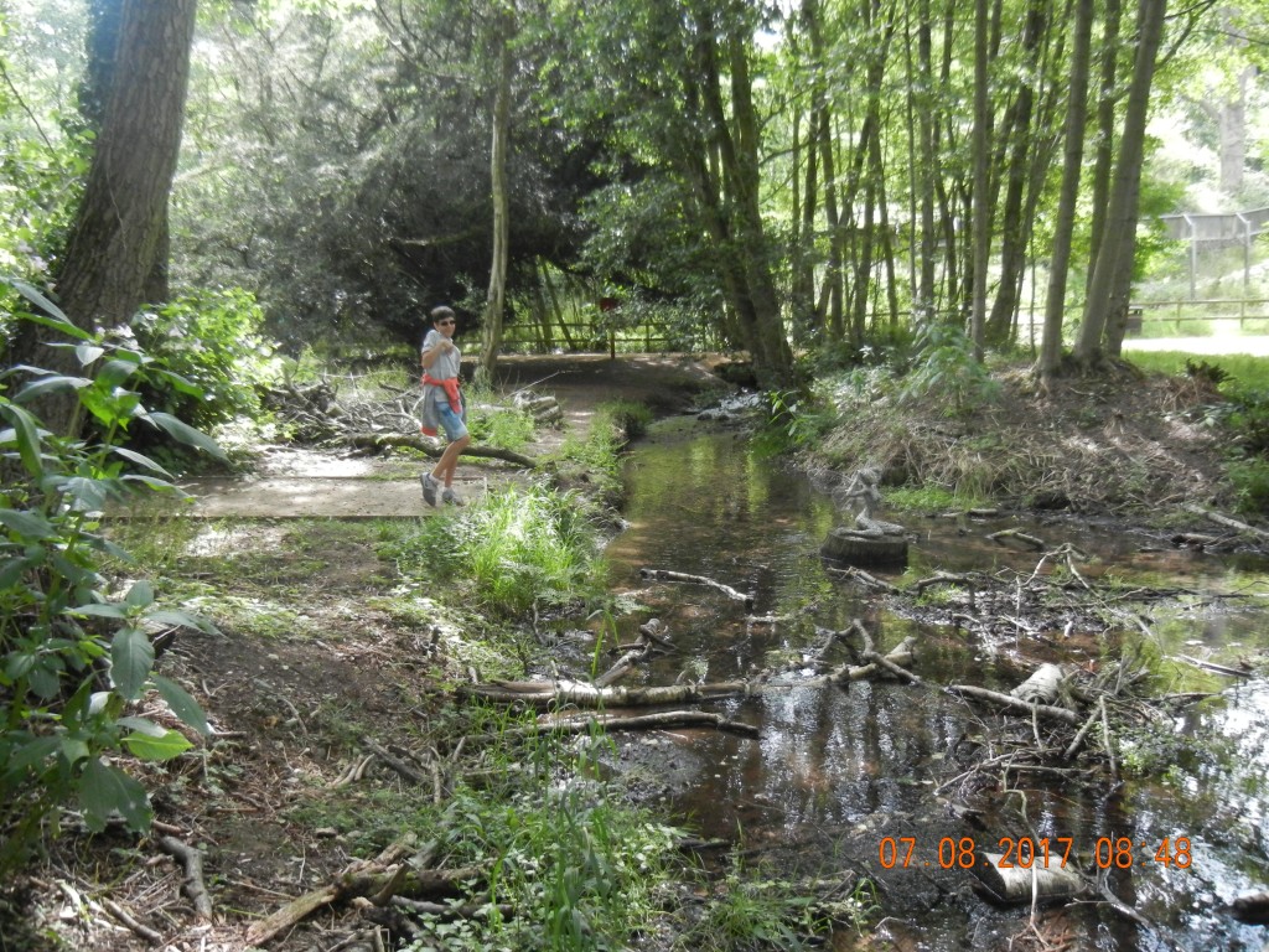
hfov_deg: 60.0
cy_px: 476
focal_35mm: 30
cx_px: 634
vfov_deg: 46.8
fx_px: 1100
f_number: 3.5
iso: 640
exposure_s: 1/245
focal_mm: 5.4
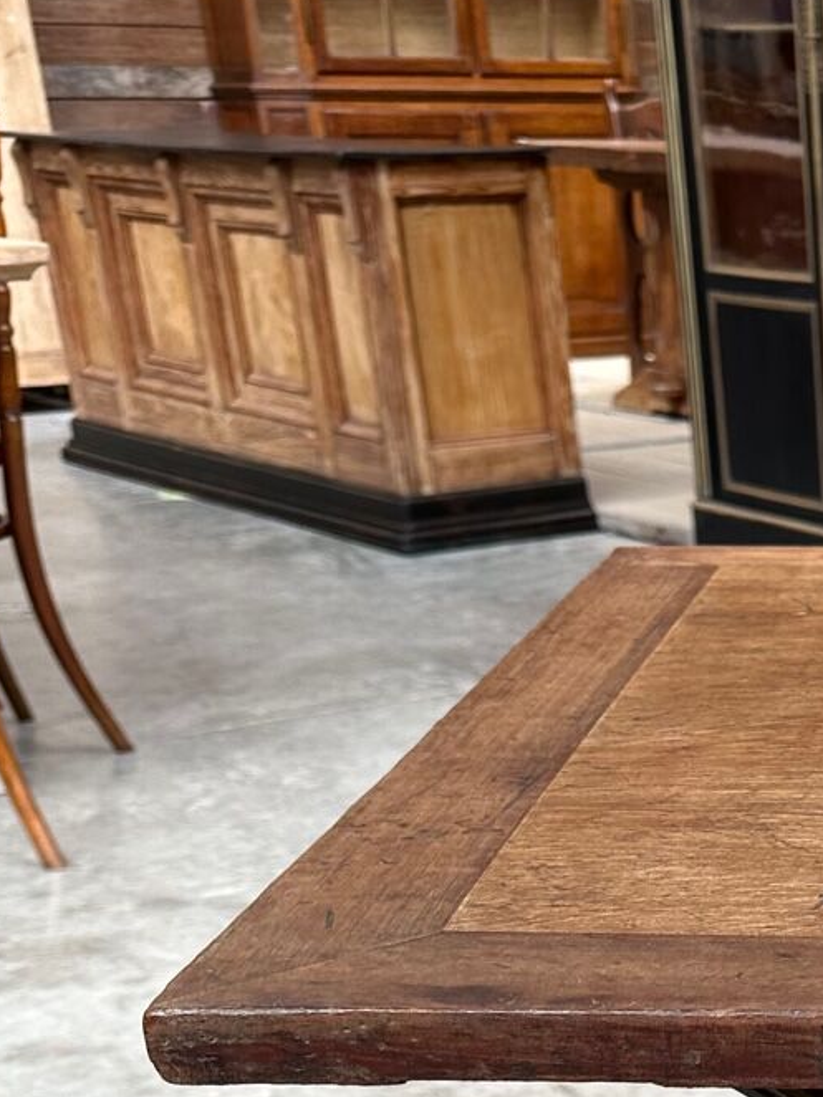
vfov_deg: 23.5
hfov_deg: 18.4
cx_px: 1153
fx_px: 2315
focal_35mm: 73
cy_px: 1433
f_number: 1.78
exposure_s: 1/189
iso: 64
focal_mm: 6.86
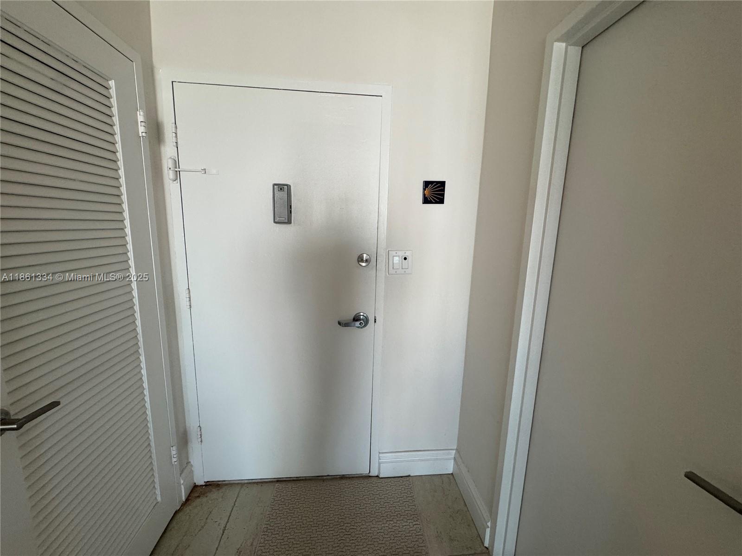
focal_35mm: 14
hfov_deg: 102.1
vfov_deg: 85.7
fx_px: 300
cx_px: 371
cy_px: 278
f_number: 2.2
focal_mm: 2.22
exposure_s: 1/120
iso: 200
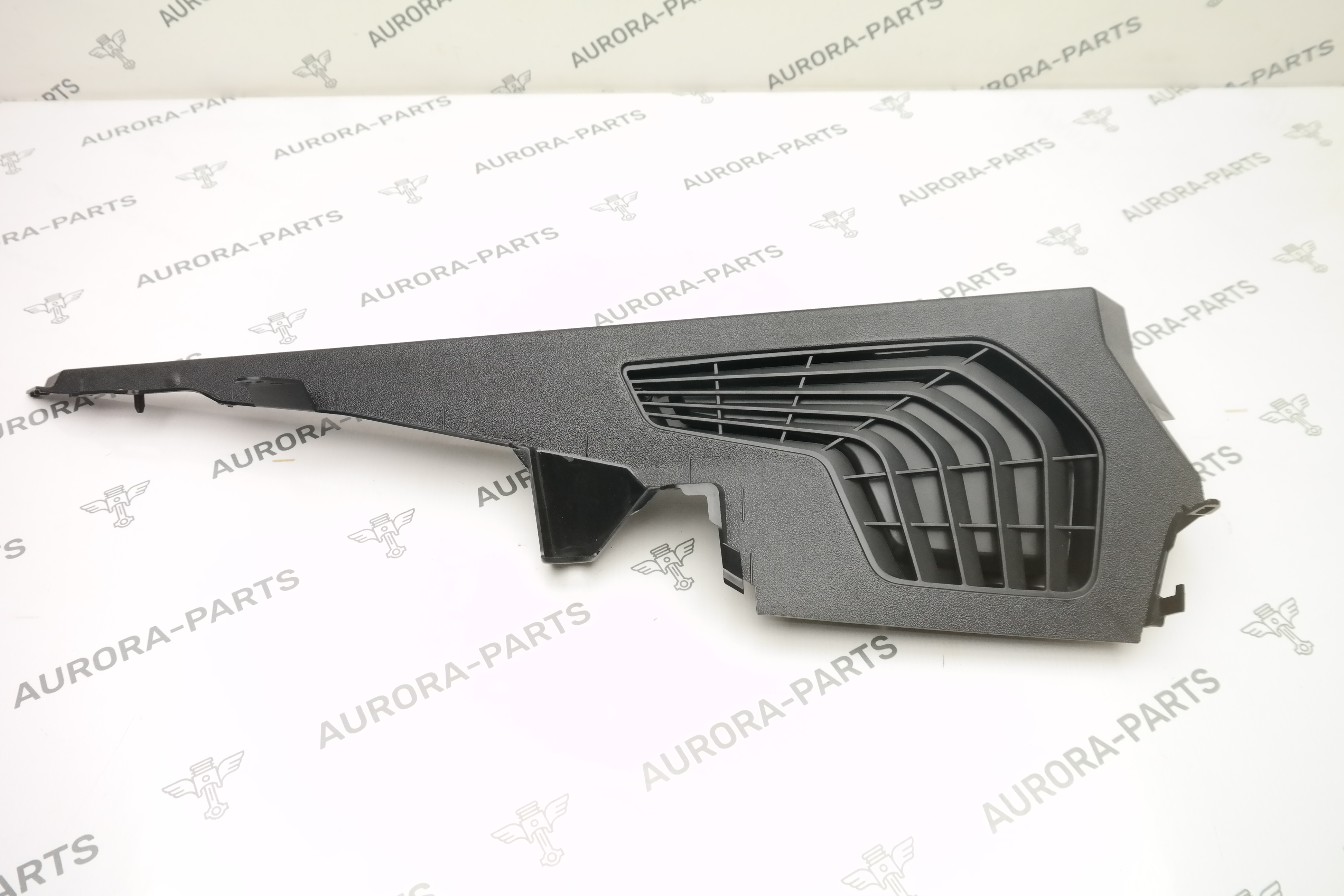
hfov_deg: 61.9
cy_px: 448
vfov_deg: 43.6
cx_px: 672
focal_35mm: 30
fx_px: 1120
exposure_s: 1/250
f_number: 6.3
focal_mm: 20
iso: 1600
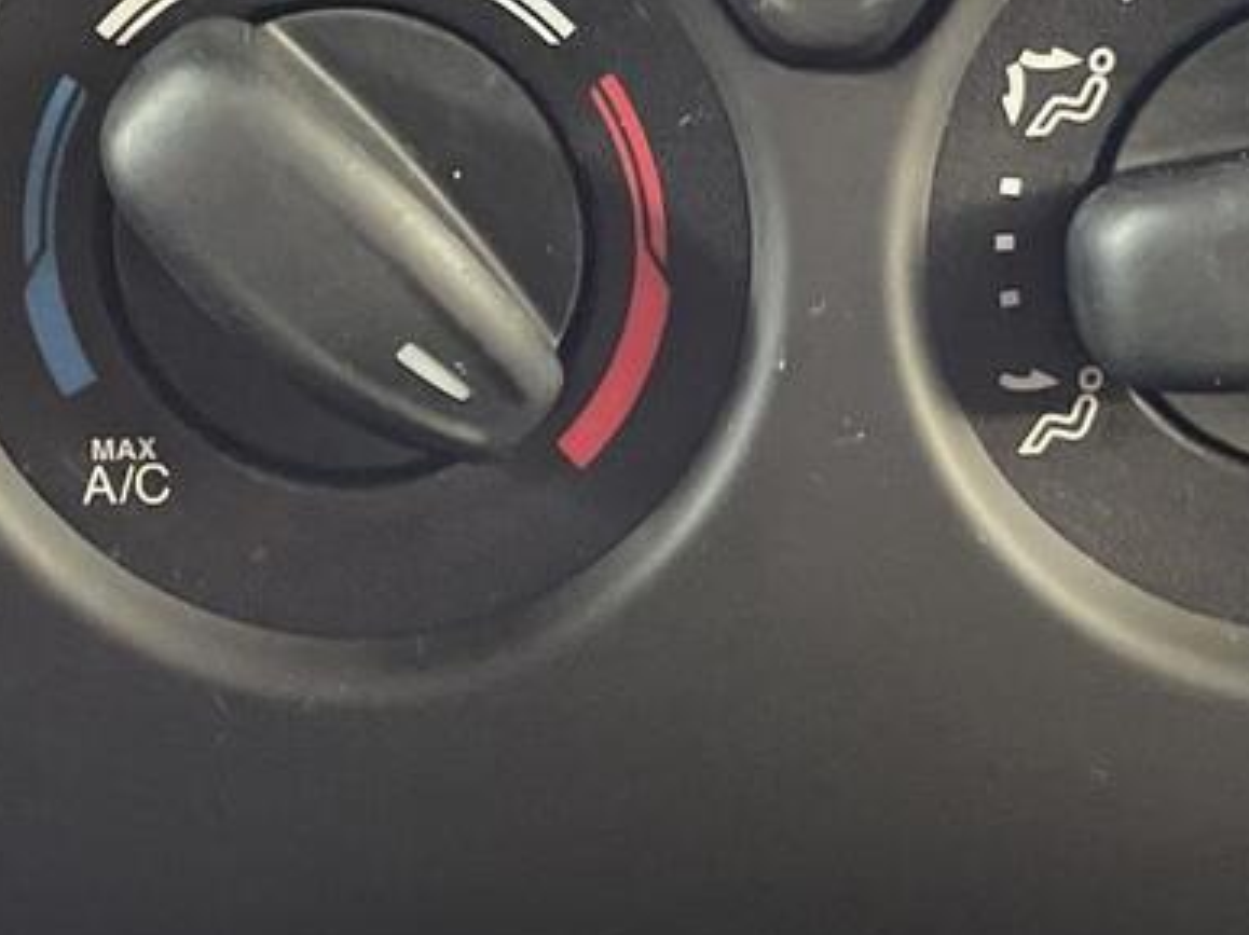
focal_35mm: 97
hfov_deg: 20.2
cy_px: 398
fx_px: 3498
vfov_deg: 15.2
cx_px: 754
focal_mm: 4.2
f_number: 1.6
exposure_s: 1/25
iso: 640
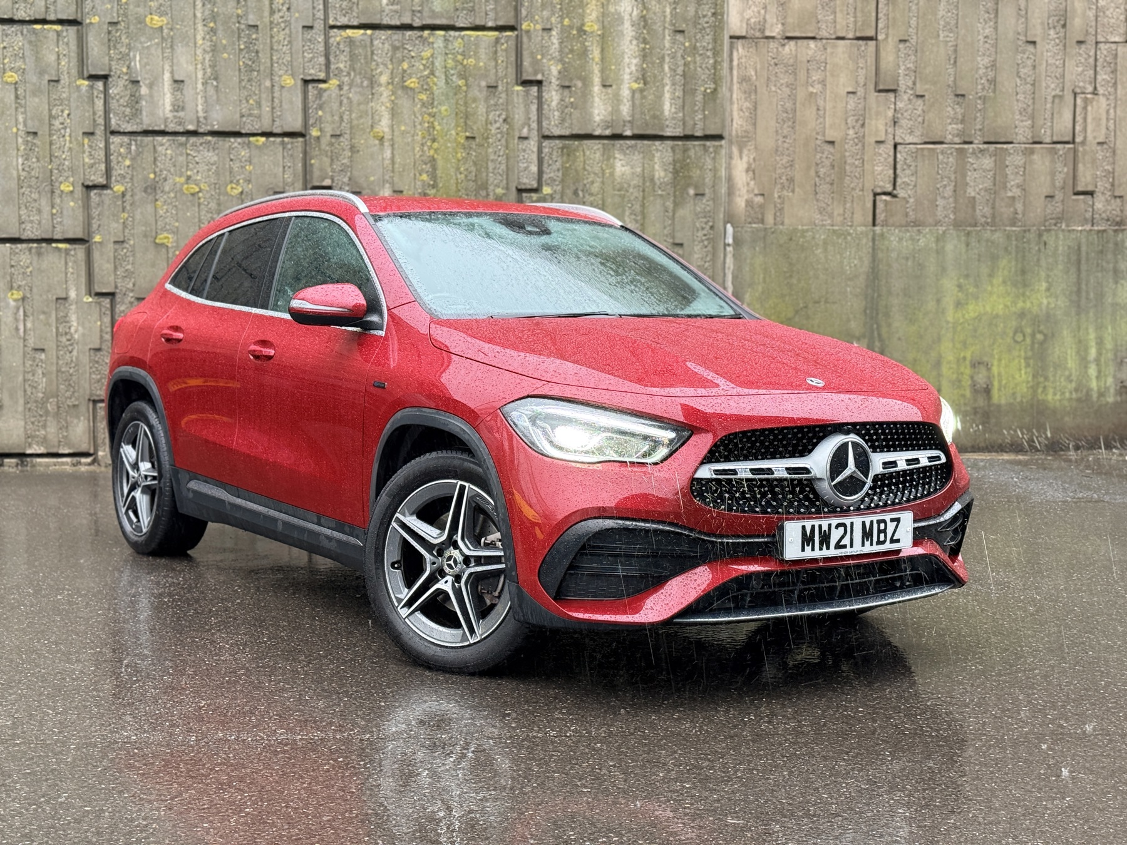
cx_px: 564
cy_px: 422
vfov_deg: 30.3
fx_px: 1563
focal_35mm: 48
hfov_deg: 39.7
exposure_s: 1/60
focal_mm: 6.76
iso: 200
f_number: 1.78
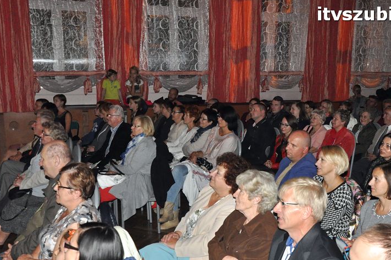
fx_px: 466
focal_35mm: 43
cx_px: 208
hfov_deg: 45.5
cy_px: 153
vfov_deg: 31.1
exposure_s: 1/60
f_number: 5.6
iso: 2500
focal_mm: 24
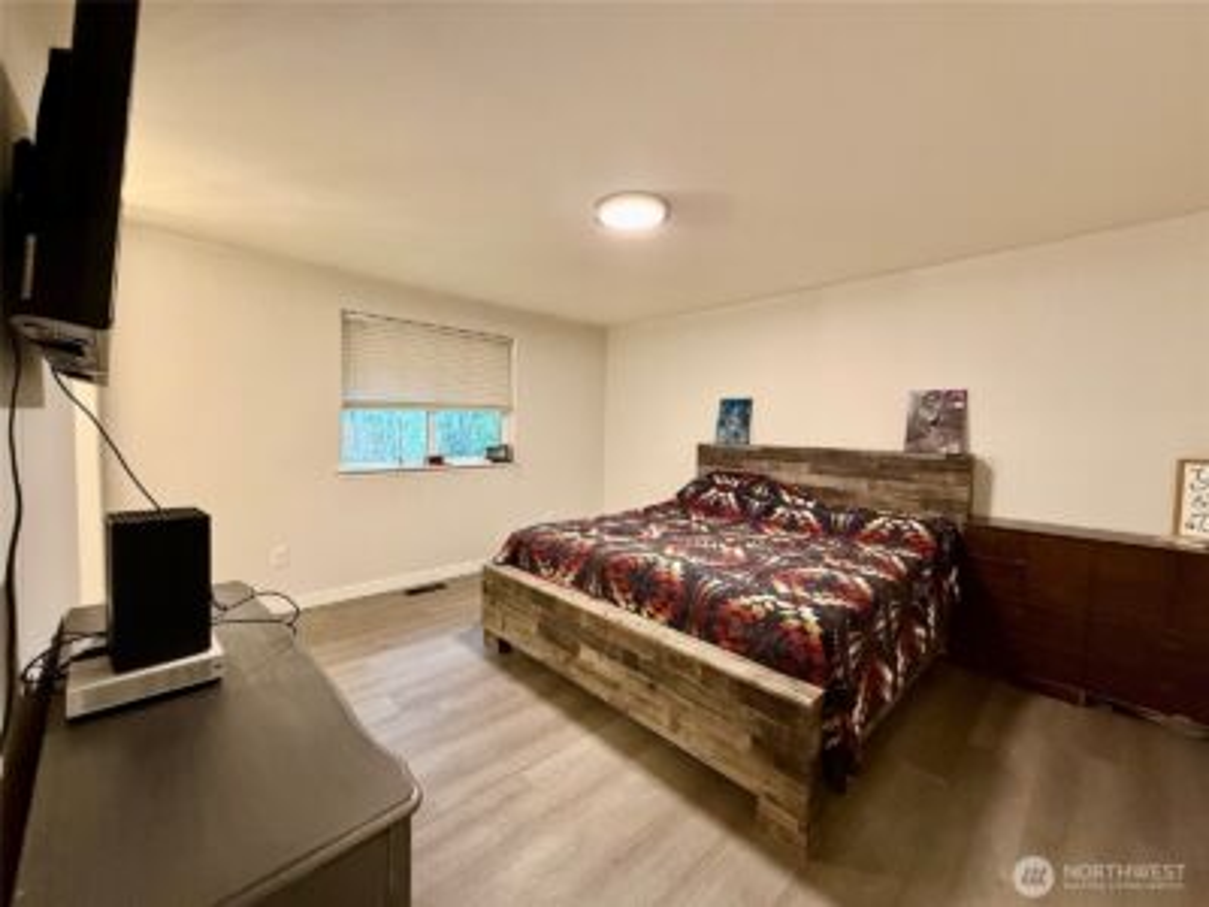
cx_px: 604
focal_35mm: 14
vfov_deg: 85.7
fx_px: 489
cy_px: 454
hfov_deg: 102.1
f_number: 2.2
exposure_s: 1/60
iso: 500
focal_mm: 2.22
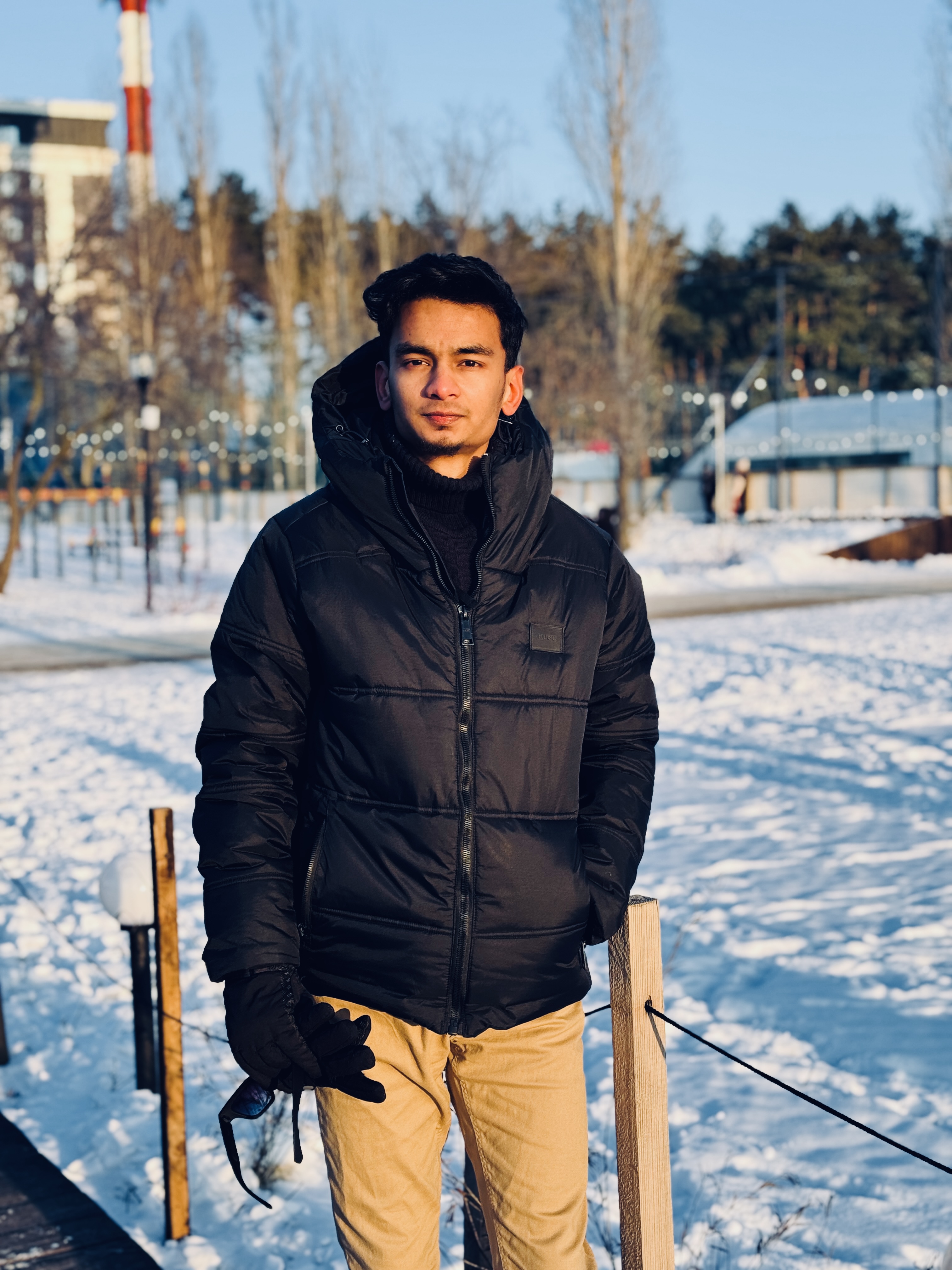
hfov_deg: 30.3
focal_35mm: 48
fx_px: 1760
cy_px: 635
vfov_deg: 39.7
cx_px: 476
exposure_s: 1/1193
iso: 64
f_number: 1.78
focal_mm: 6.76
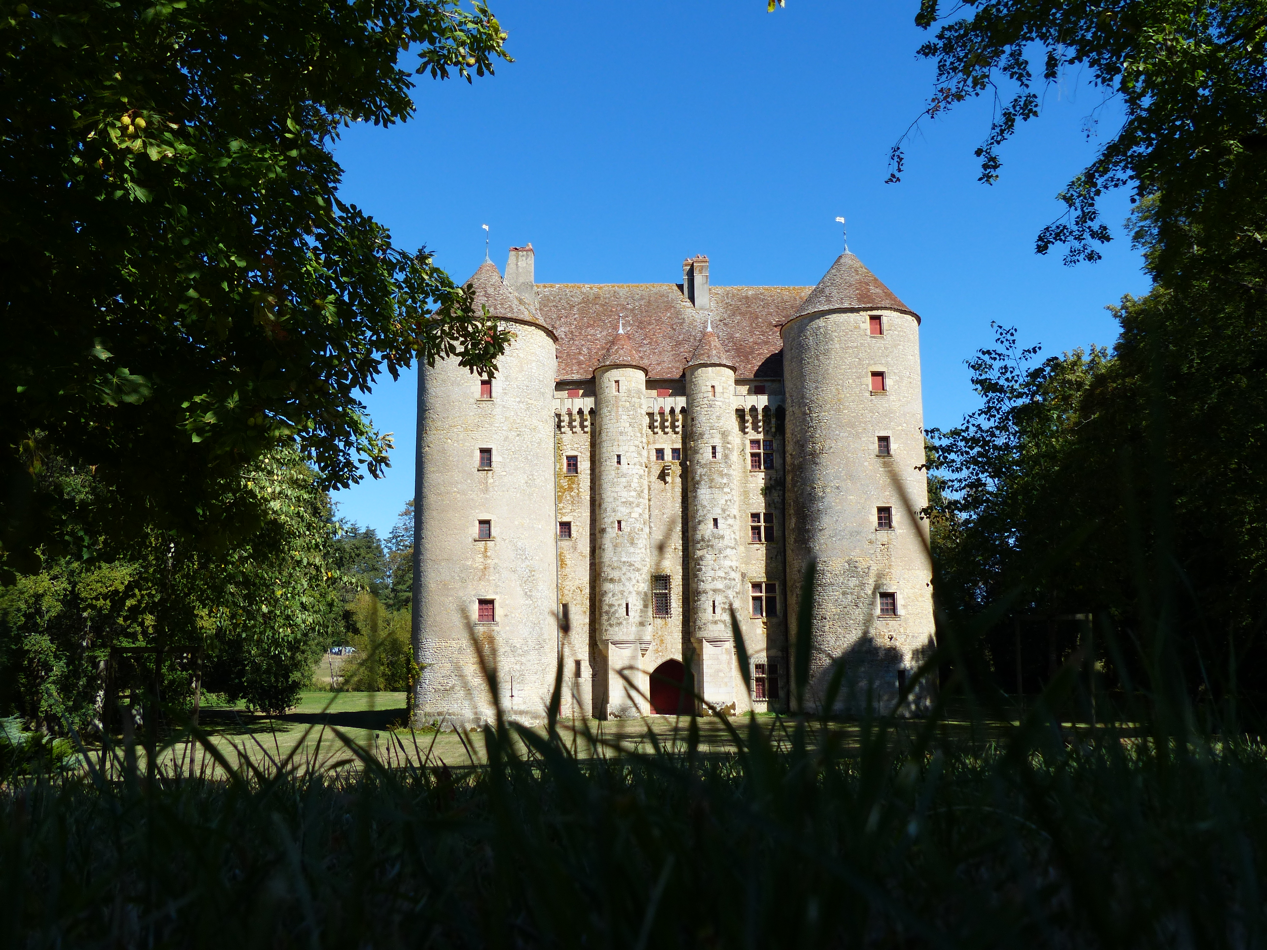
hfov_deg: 60.0
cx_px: 634
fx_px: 1098
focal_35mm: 30
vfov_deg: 46.8
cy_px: 475
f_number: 4
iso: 100
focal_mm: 5.5
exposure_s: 1/800
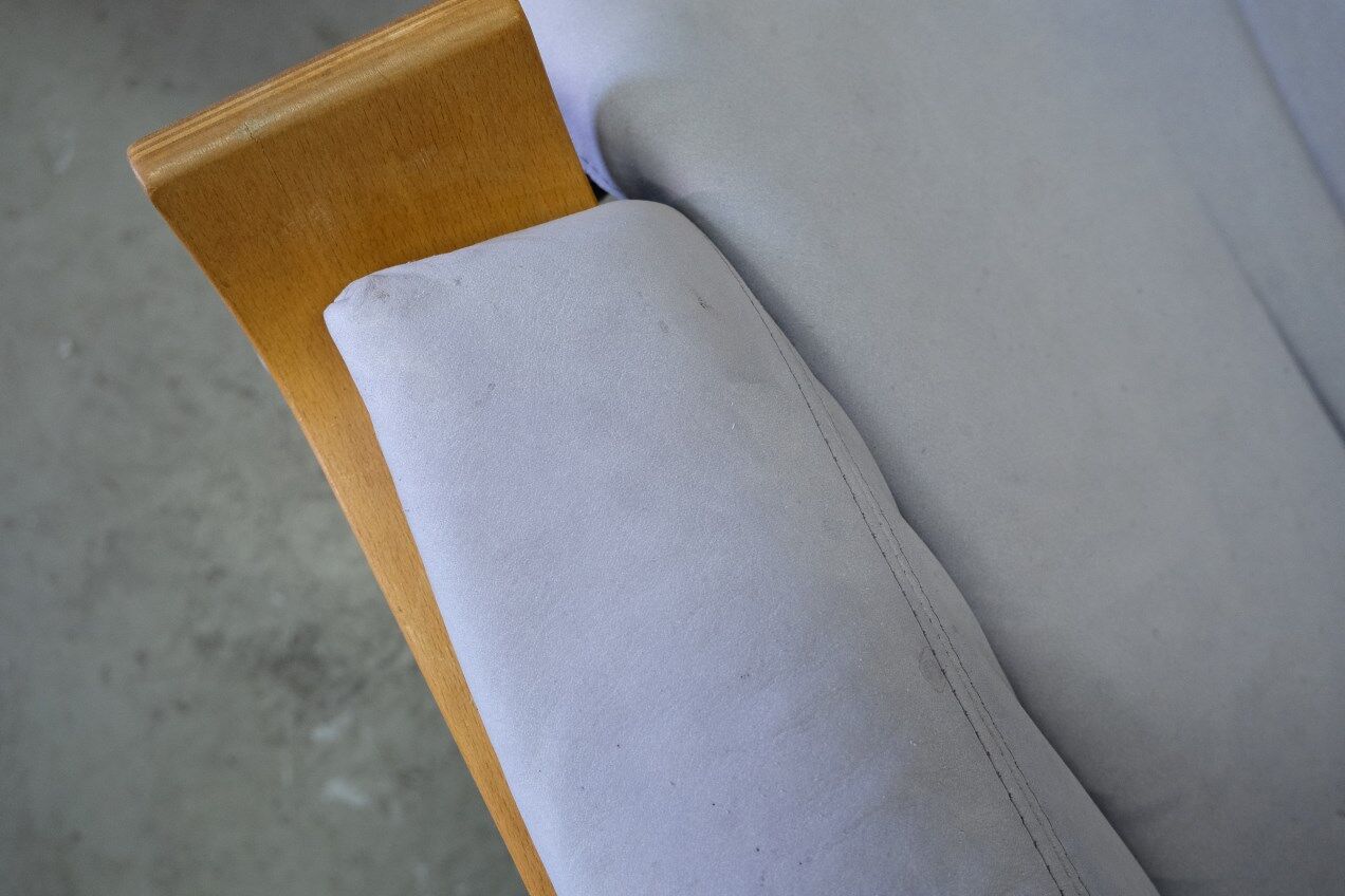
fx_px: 1083
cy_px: 448
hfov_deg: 63.7
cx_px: 672
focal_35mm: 29
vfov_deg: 45.0
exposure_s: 1/56
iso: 1600
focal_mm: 19.2
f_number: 4
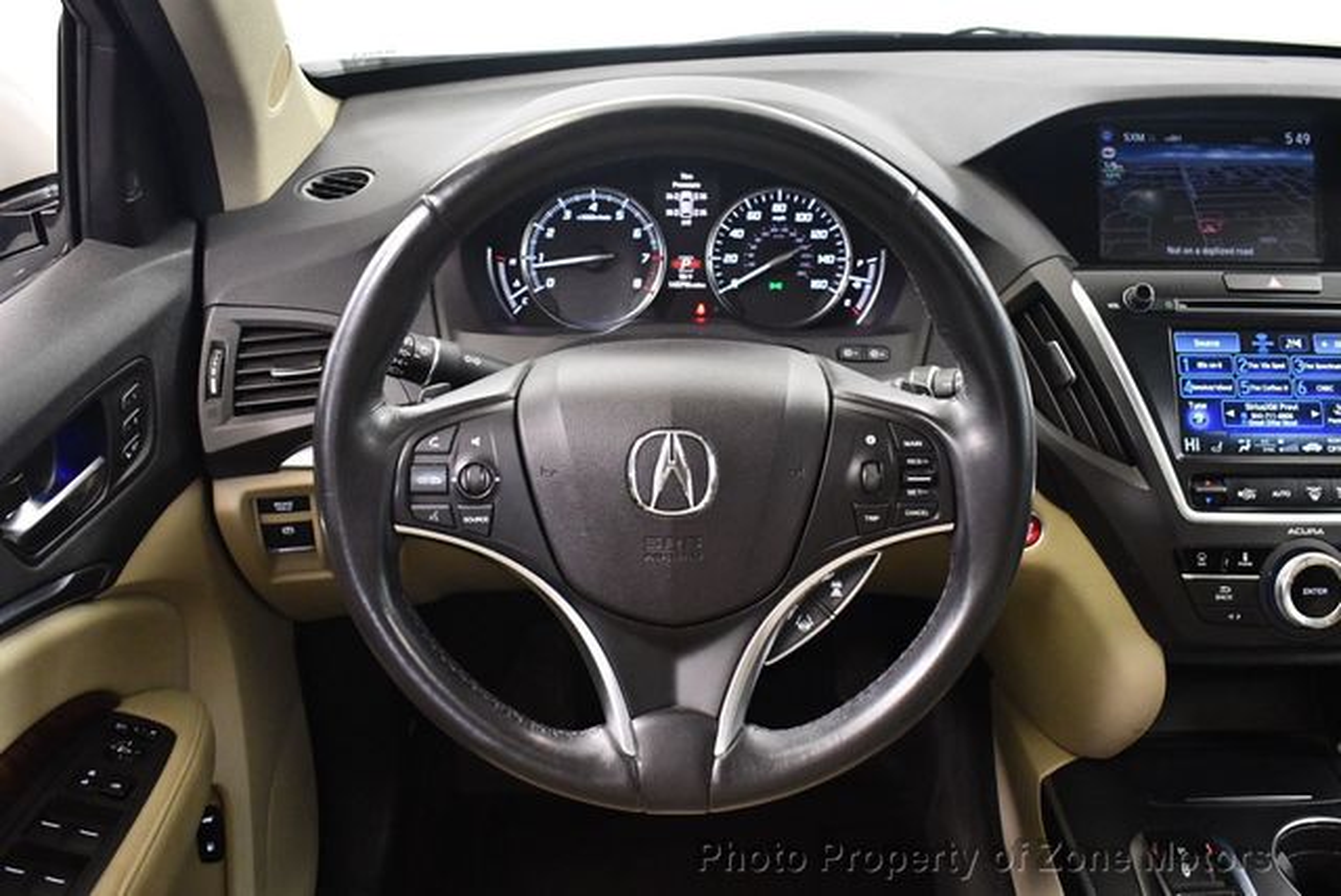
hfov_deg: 53.1
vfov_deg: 36.9
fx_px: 1342
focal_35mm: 36
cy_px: 448
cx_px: 670
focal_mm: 18
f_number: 3.5
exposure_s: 1/60
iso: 3600
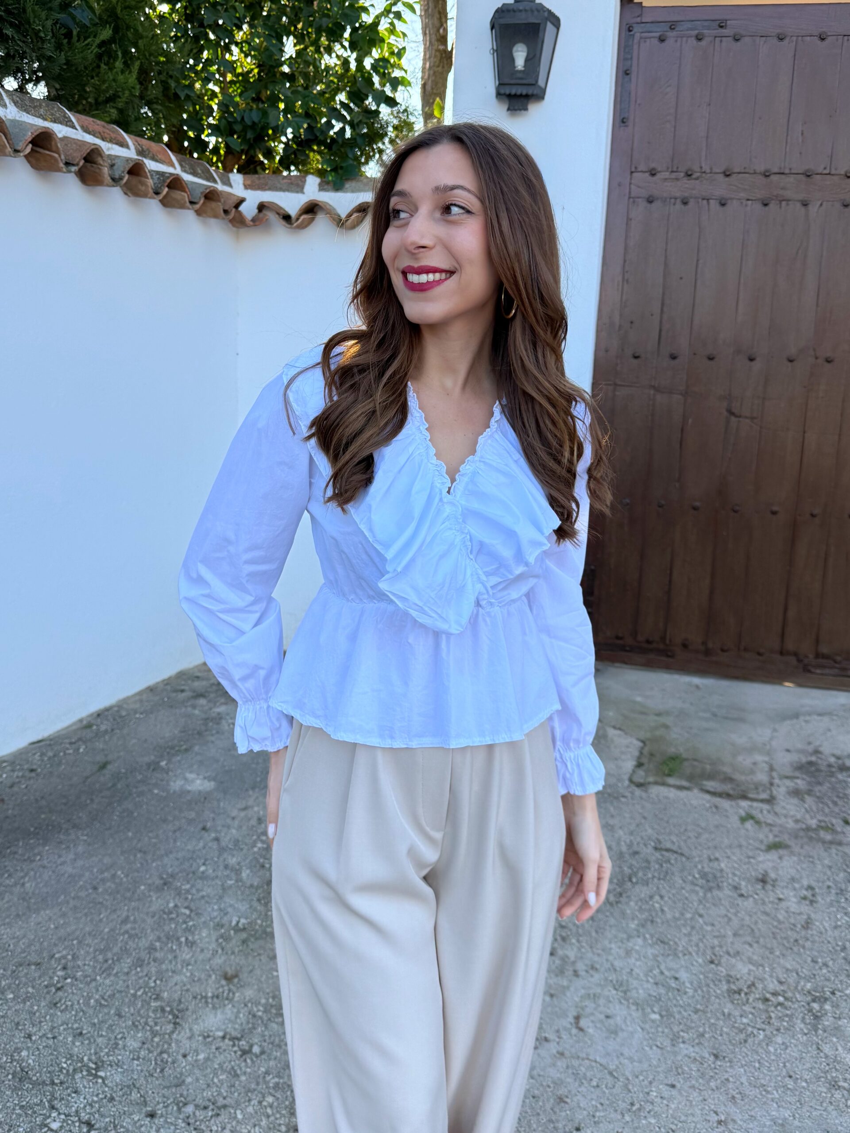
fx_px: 786
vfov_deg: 71.6
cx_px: 425
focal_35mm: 24
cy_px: 566
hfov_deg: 56.8
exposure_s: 1/831
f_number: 1.78
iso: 100
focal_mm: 6.76
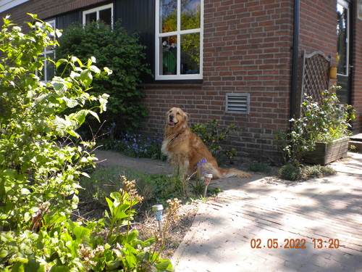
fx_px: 366
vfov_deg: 40.7
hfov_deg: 52.6
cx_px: 181
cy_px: 136
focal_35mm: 35
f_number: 4.6
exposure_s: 1/130
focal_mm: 6.3
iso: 80
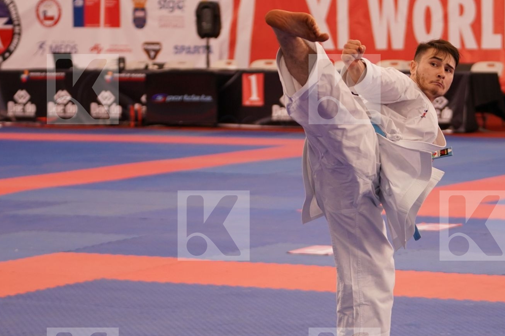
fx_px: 2048
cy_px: 226
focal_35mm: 146
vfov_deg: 9.4
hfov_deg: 14.0
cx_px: 345
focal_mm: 71
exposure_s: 1/500
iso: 800
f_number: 2.8
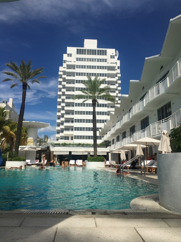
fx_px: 202
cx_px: 90
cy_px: 121
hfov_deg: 48.2
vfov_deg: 61.7
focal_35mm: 29
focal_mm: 4.15
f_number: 2.2
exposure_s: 1/3846
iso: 25
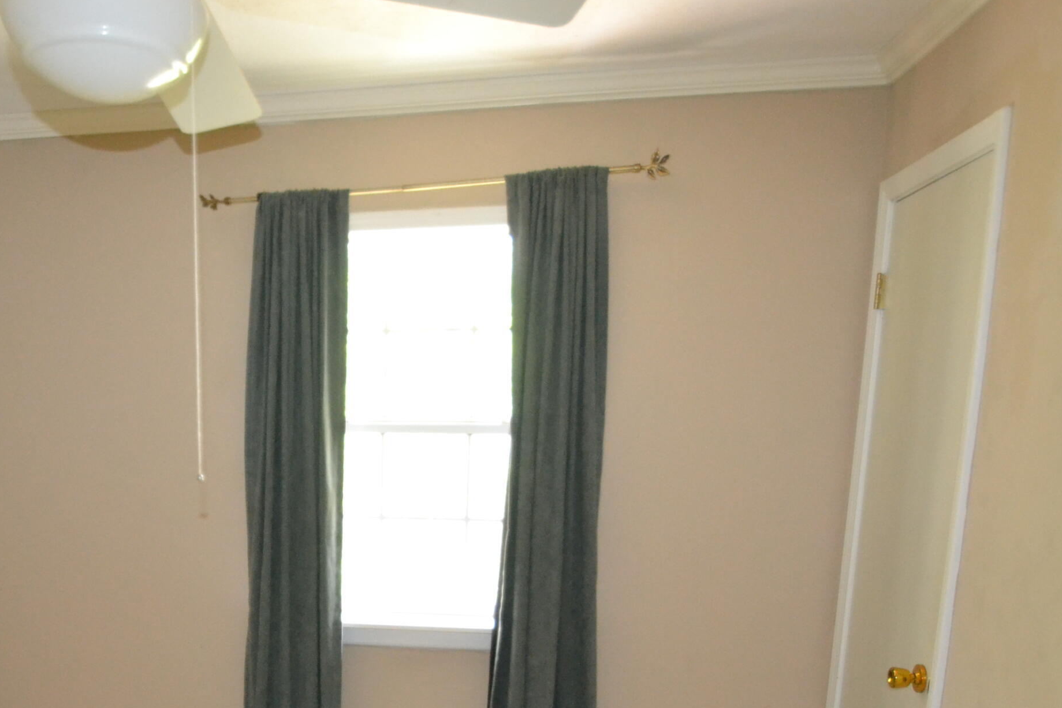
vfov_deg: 39.8
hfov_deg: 57.5
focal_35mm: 32
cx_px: 343
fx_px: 938
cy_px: 557
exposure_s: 1/60
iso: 2500
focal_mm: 13
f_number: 3.8
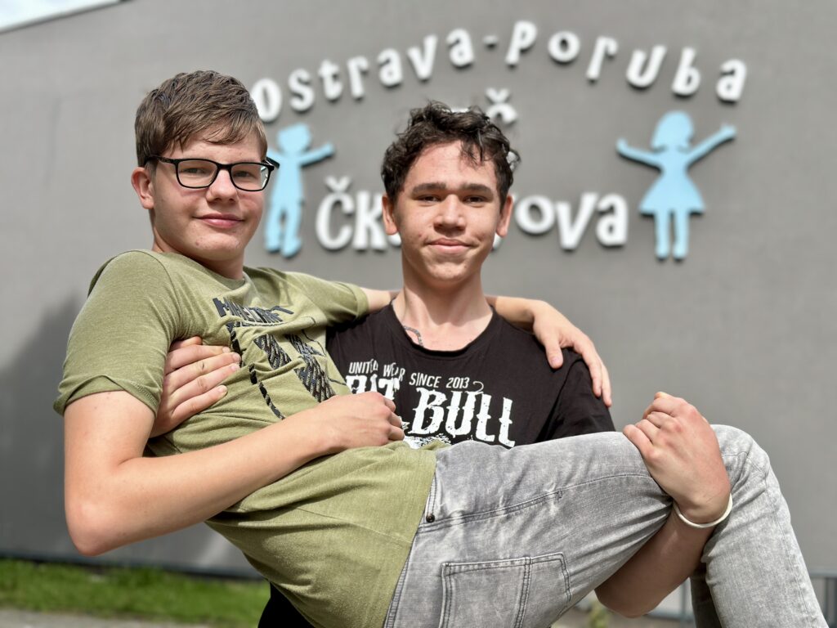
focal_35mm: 48
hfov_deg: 39.7
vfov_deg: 30.3
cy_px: 314
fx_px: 1161
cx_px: 418
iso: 80
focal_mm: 6.86
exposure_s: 1/3472
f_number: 1.78
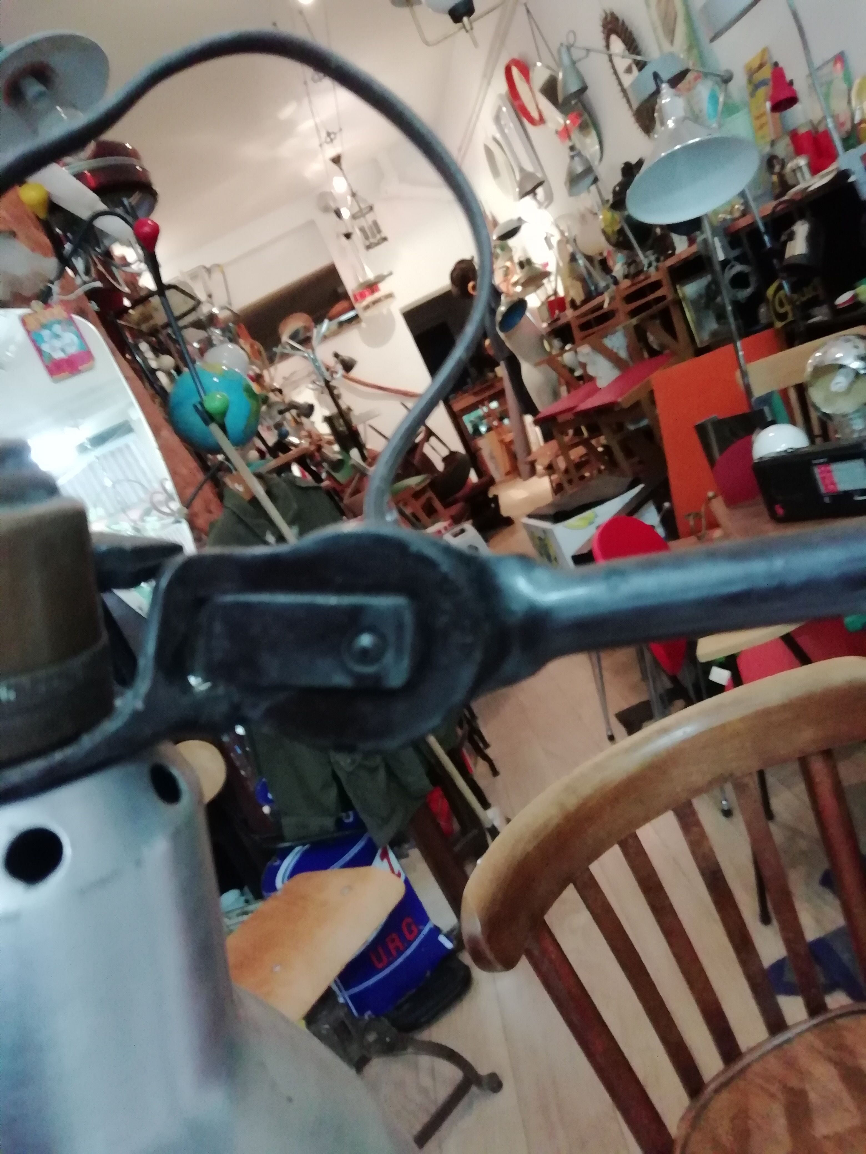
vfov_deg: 67.3
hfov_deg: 53.1
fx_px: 867
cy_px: 577
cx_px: 433
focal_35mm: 26
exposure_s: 1/16.7
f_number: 2.2
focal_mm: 3.46
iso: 400
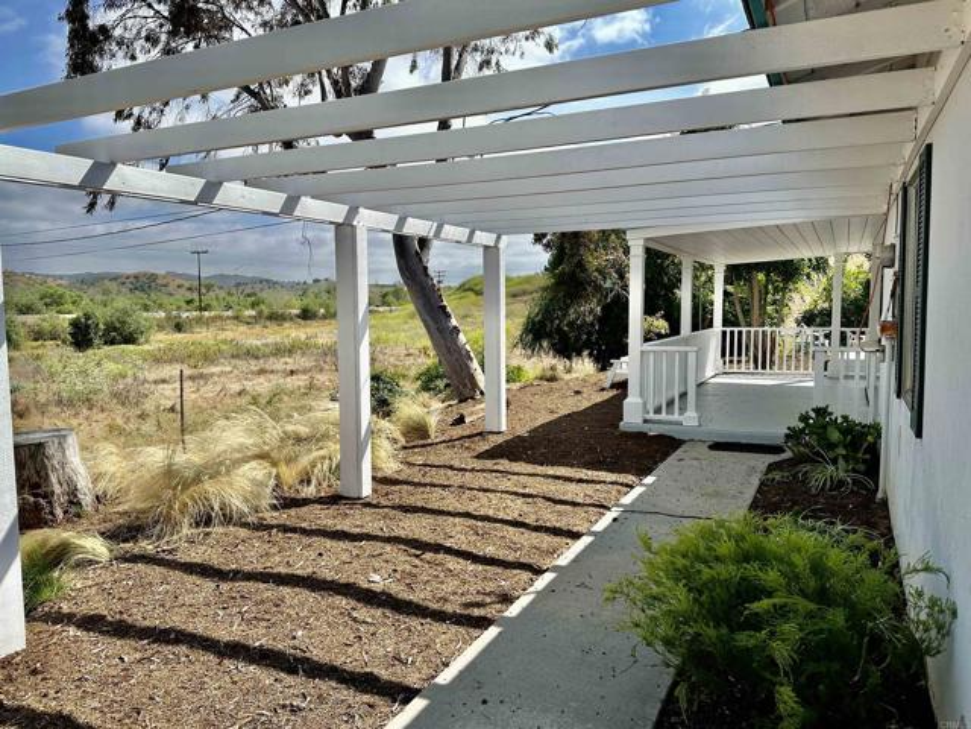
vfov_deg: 56.8
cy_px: 364
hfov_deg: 71.6
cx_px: 486
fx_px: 673
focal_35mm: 24
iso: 80
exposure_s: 1/5263
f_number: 1.78
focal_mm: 6.86
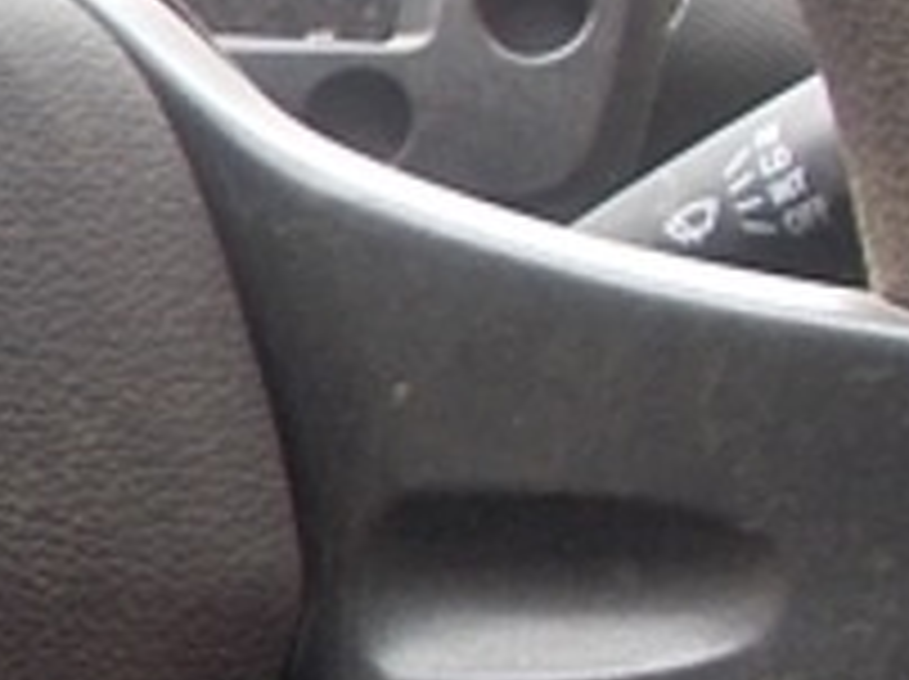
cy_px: 709
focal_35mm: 157
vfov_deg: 9.4
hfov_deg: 10.5
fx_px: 4118
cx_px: -1393
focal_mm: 4.6
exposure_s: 1/40
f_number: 3.2
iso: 80
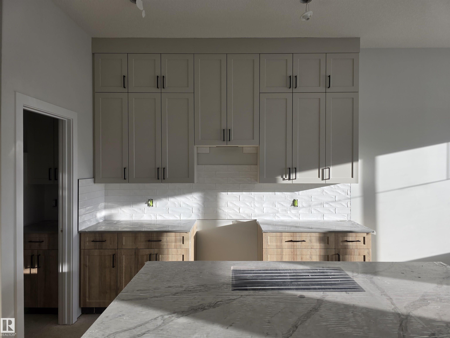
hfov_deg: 73.9
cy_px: 169
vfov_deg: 58.9
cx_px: 225
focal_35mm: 23
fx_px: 299
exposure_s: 1/1756
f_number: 1.7
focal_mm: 6.3
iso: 80
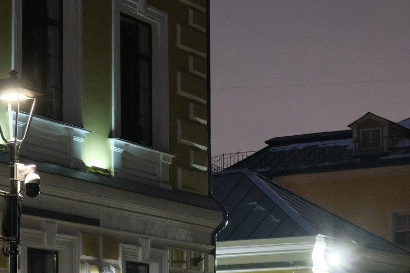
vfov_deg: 12.6
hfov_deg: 18.9
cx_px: 77
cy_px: 271
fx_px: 1218
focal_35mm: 107
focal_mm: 27
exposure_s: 1/25
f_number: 4
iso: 3200
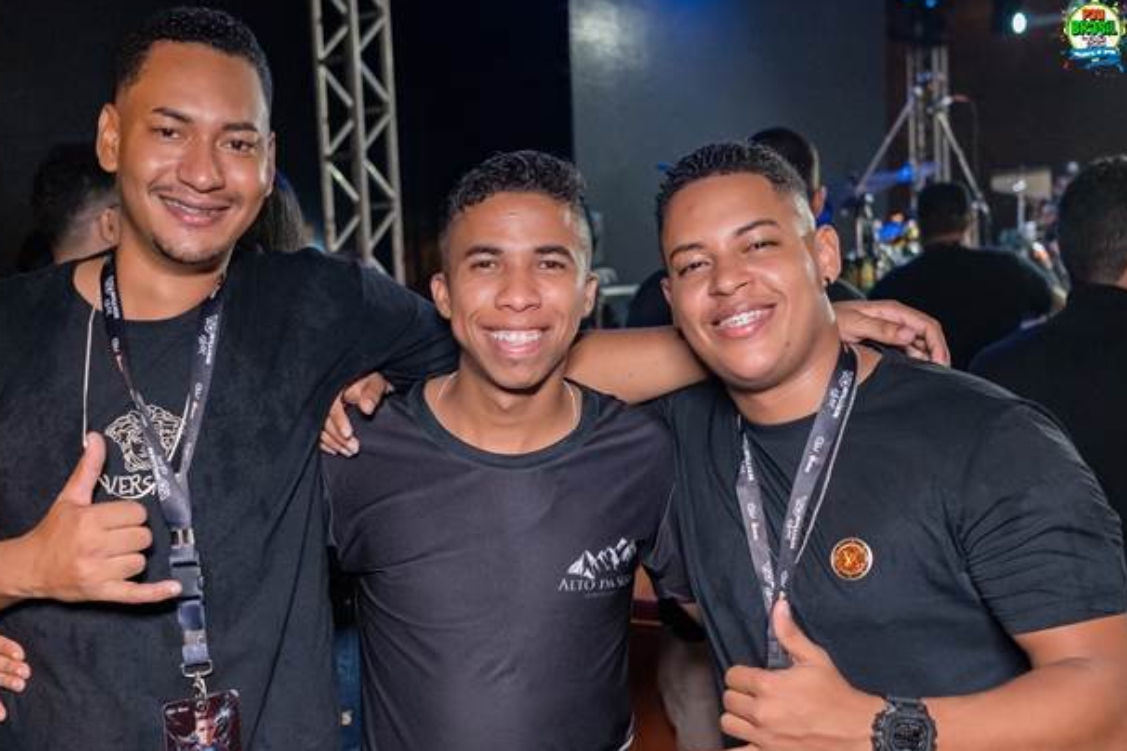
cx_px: 455
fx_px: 1377
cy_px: 442
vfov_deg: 30.4
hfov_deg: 44.3
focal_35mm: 44
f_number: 2.8
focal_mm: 24
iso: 2500
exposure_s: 1/160
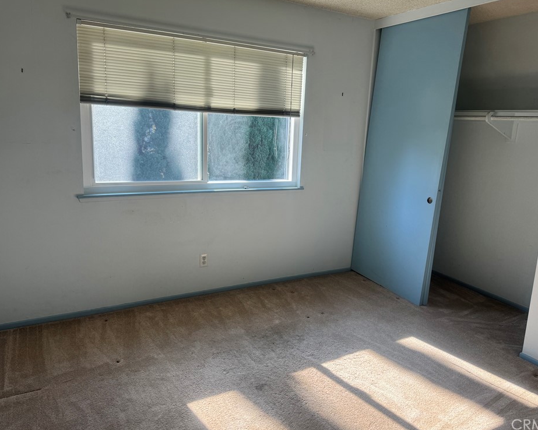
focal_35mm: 26
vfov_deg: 54.9
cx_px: 286
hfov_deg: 66.0
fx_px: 414
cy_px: 209
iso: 64
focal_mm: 6.86
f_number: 1.78
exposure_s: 1/161
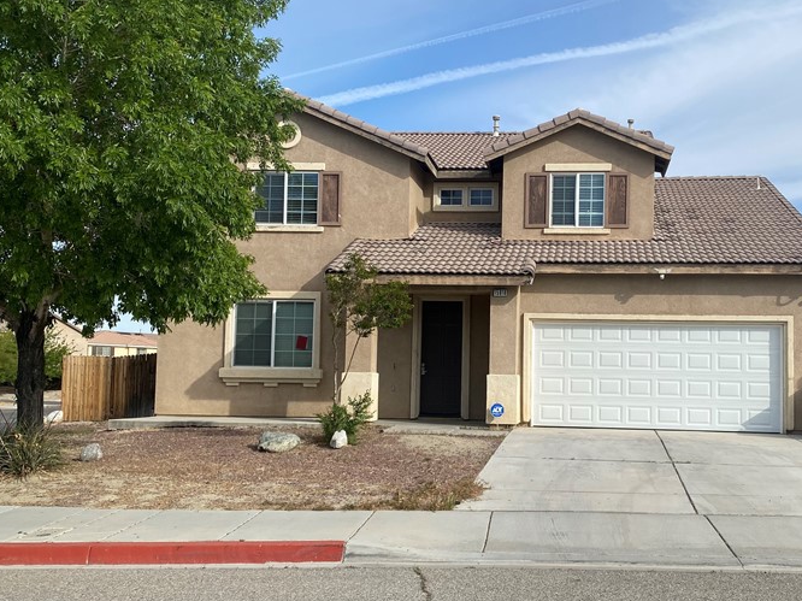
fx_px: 926
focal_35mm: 40
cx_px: 506
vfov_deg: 35.9
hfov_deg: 46.4
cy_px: 328
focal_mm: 4.25
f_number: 1.8
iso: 32
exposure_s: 1/2967
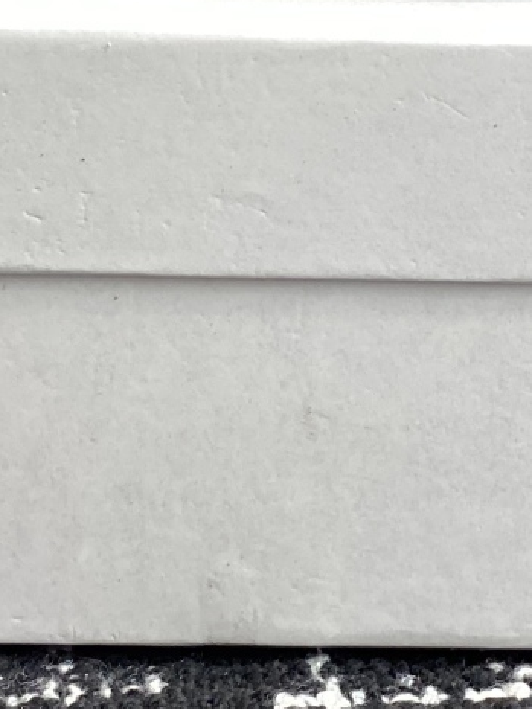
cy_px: -285
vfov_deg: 11.8
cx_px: 175
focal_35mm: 161
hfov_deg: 9.2
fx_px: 3298
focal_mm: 6
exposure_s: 1/122
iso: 50
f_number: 2
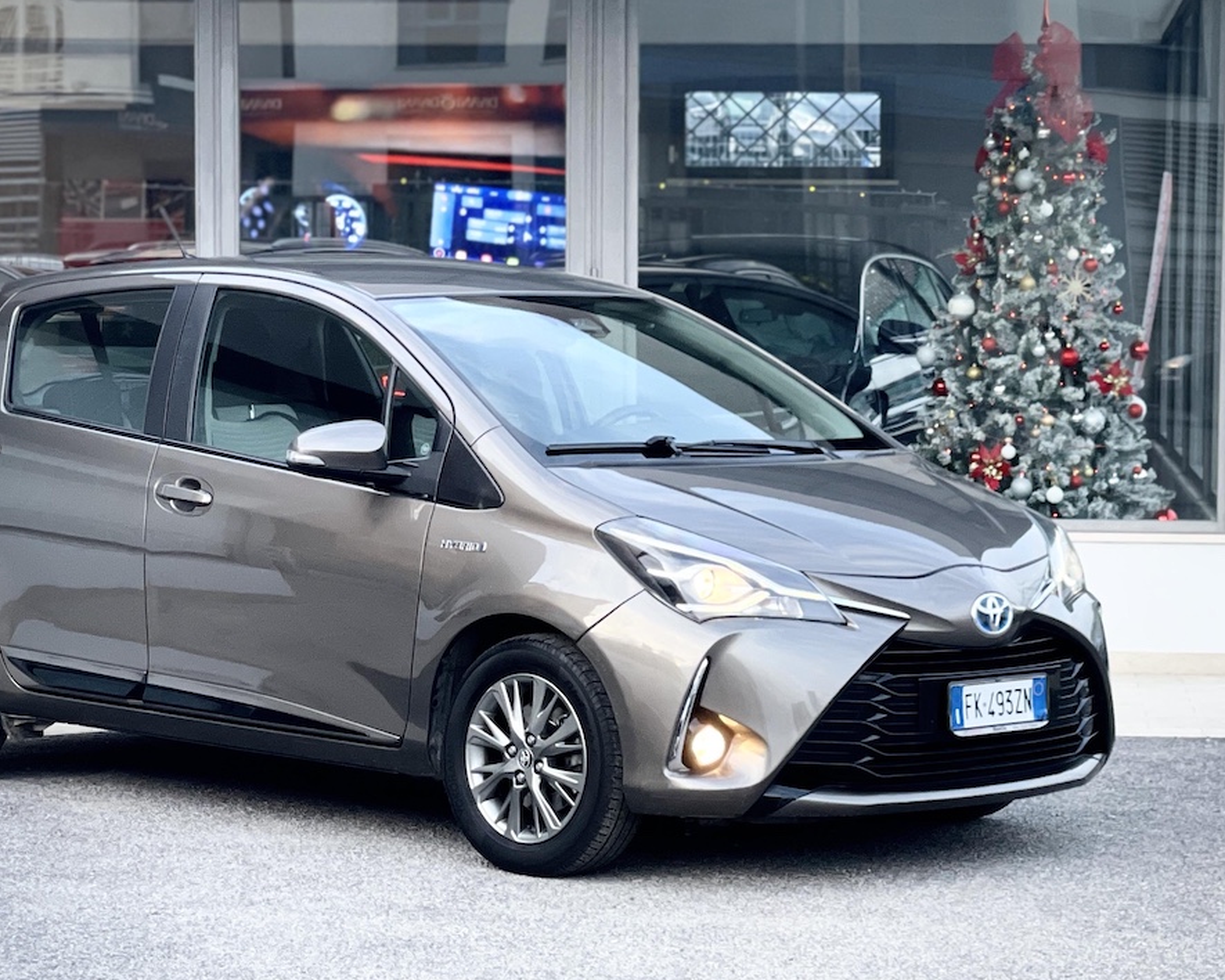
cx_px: 475
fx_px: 3190
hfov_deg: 21.7
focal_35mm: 88
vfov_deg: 17.5
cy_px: 534
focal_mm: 7.5
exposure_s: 1/121
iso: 125
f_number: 2.2
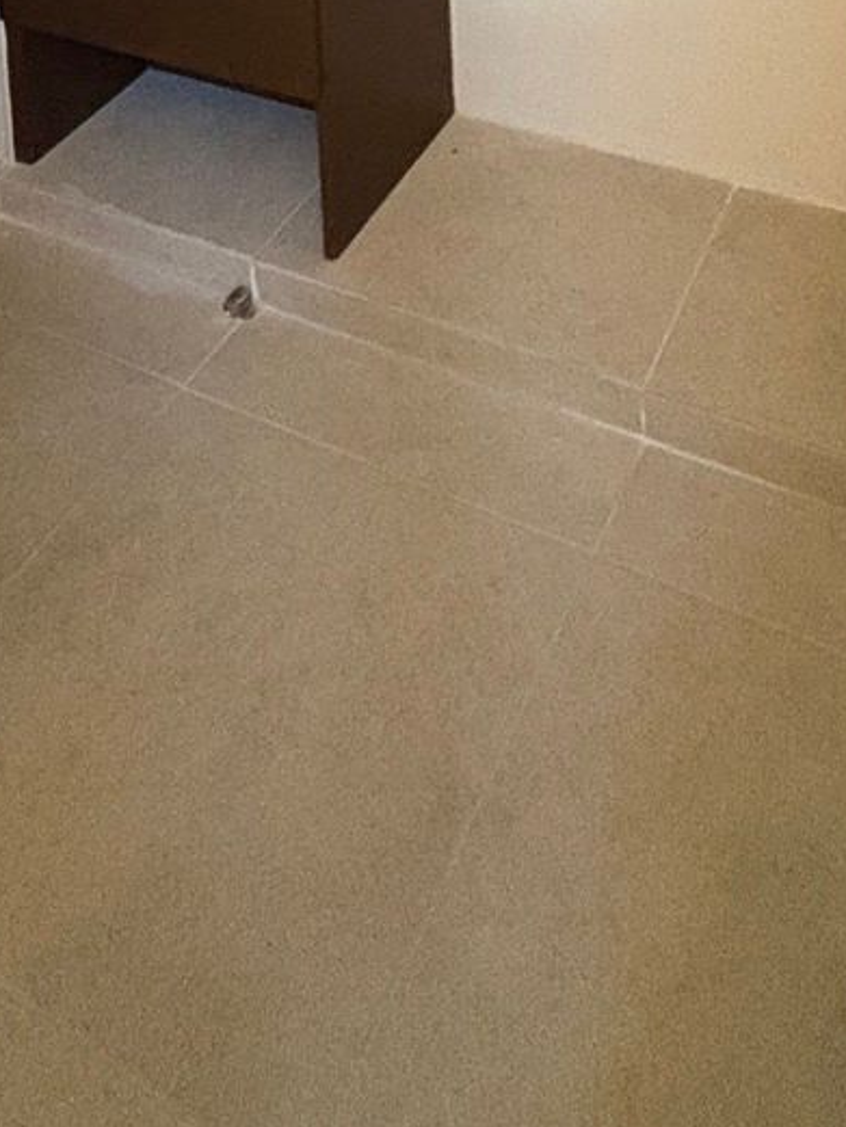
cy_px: -582
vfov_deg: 28.1
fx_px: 1401
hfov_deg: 33.6
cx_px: 472
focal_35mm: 43
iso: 640
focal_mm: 2.22
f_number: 2.2
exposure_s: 1/60
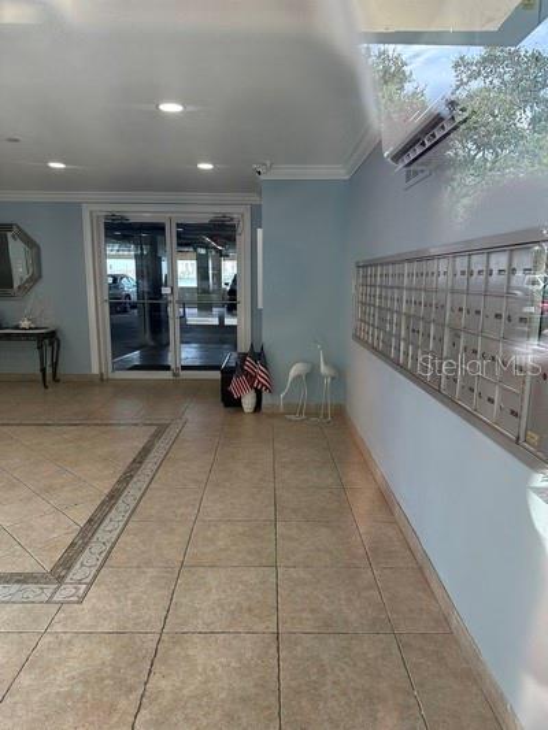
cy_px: 365
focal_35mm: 24
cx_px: 274
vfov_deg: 71.6
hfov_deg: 56.8
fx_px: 506
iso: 125
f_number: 1.78
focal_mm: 6.86
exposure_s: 1/120
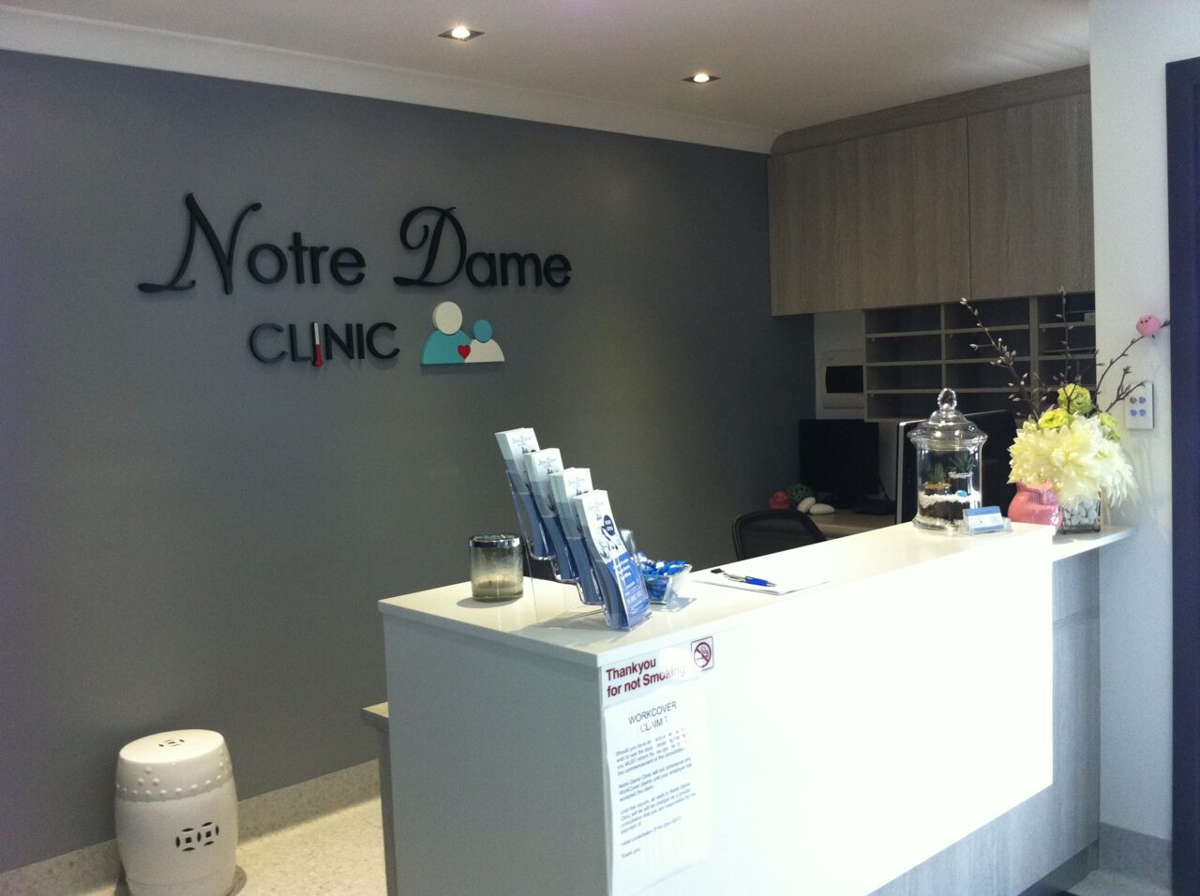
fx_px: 1211
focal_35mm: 35
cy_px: 448
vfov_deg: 40.6
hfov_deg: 52.7
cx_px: 600
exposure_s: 1/15
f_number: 2.8
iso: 125
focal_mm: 3.85
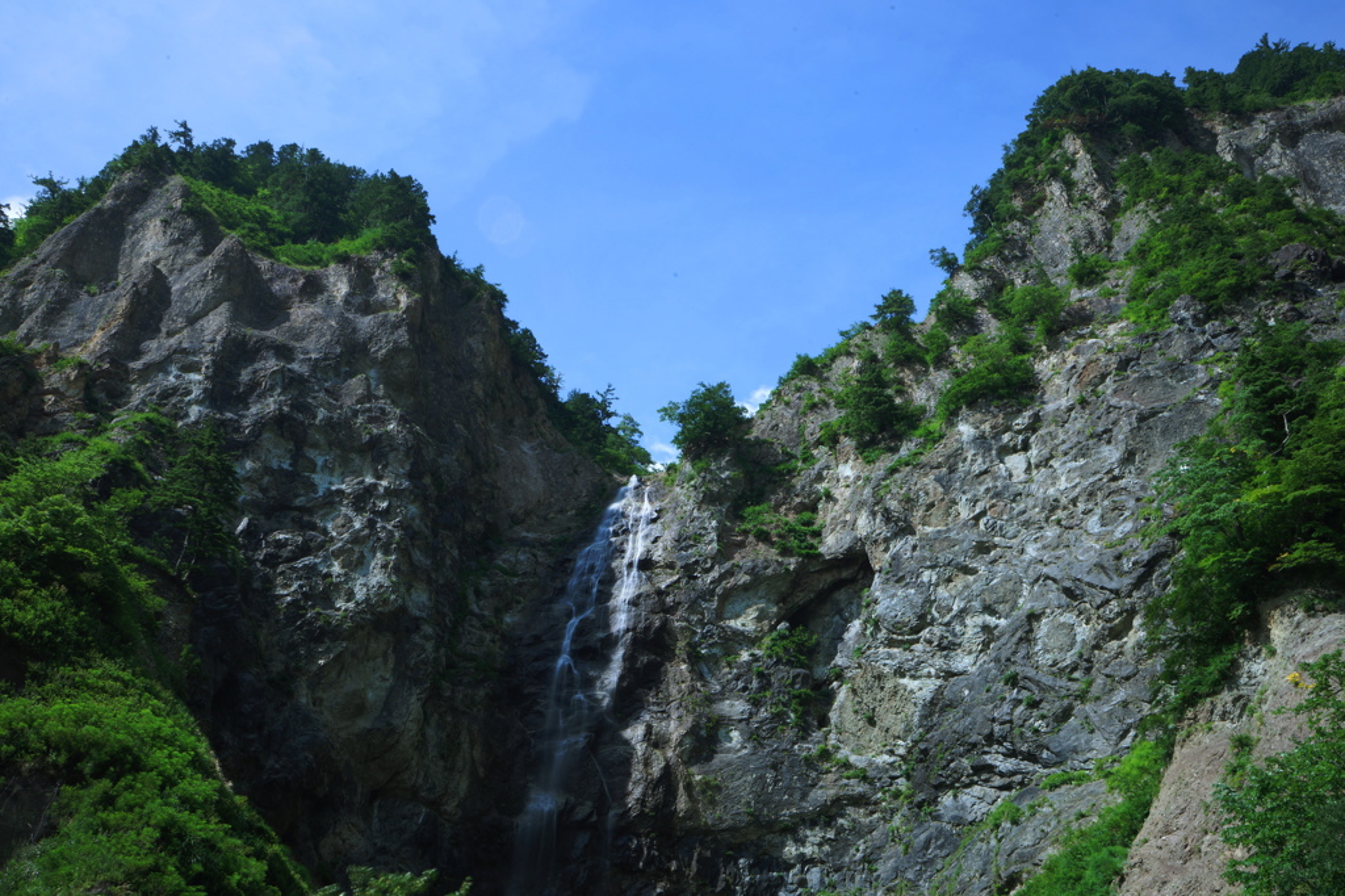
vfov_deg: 37.8
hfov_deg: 54.4
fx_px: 1307
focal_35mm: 35
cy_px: 448
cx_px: 672
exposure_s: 2
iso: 50
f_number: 22
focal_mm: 35
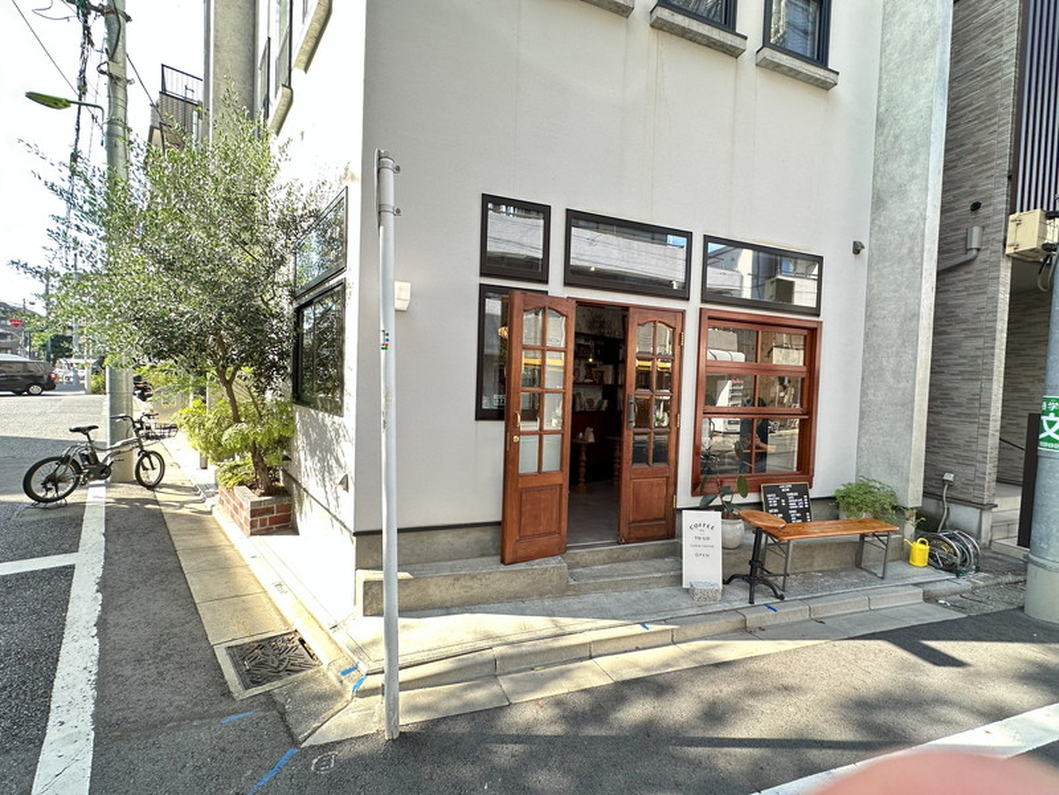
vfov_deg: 85.7
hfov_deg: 102.1
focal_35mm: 14
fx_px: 428
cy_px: 398
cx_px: 530
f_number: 2.2
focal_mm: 2.22
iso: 40
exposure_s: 1/102
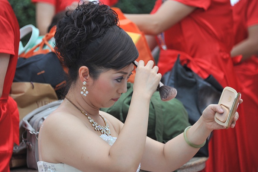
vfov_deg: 5.9
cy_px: 79
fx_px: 1662
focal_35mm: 232
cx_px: 131
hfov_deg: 8.9
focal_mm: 210
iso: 640
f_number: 5.6
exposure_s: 1/60
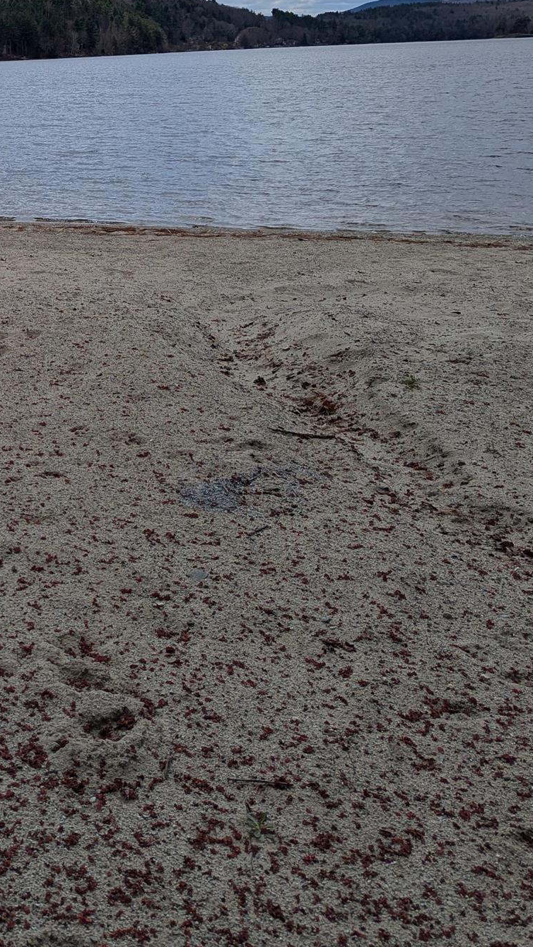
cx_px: -28
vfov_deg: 43.2
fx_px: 1130
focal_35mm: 45
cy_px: 178
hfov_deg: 25.0
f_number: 1.85
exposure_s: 1/5155
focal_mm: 6.81
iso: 41
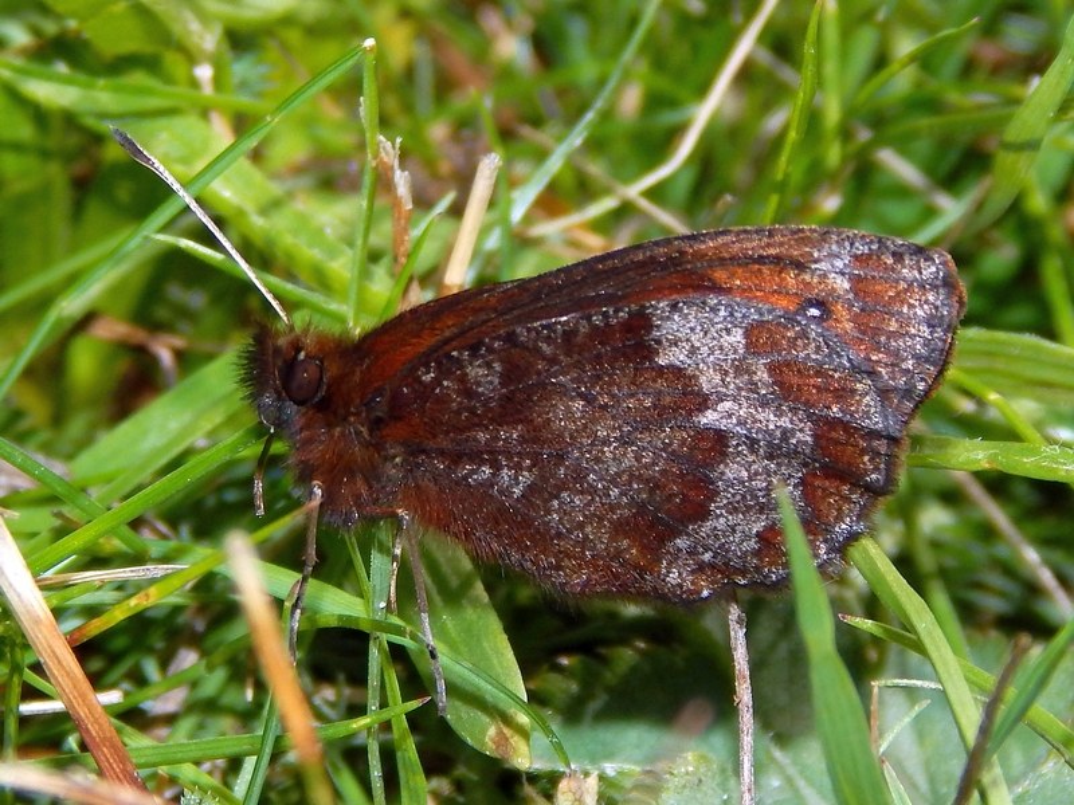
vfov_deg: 11.2
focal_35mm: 132
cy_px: 402
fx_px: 4095
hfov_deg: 14.9
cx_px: 537
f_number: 9.6
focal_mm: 23.4
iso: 125
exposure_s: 1/400
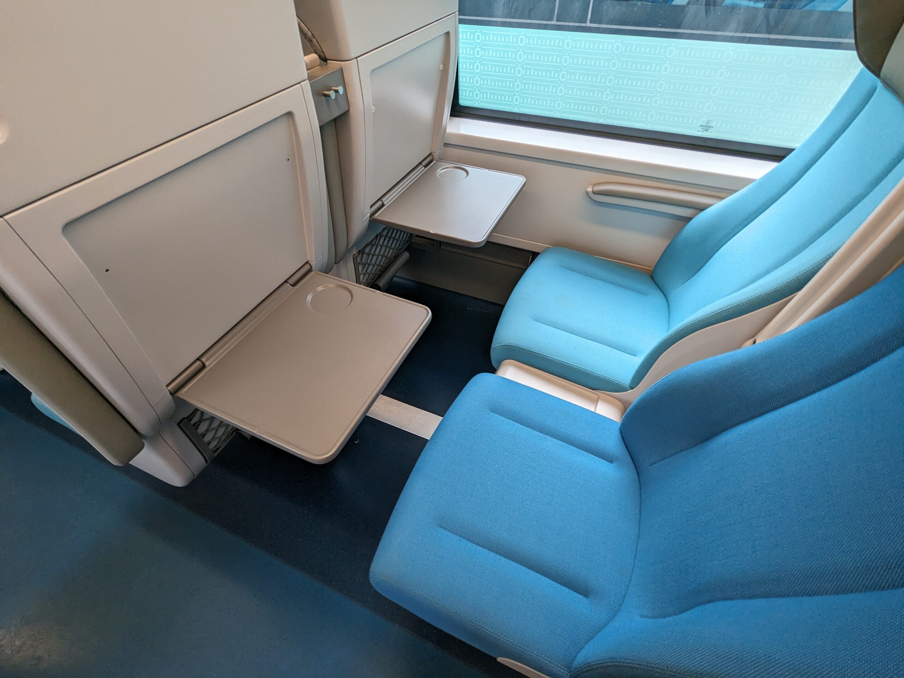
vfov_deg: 78.1
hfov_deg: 94.5
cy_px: 339
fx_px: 418
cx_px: 452
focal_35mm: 16
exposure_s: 1/60
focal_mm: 2.35
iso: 77
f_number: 2.2
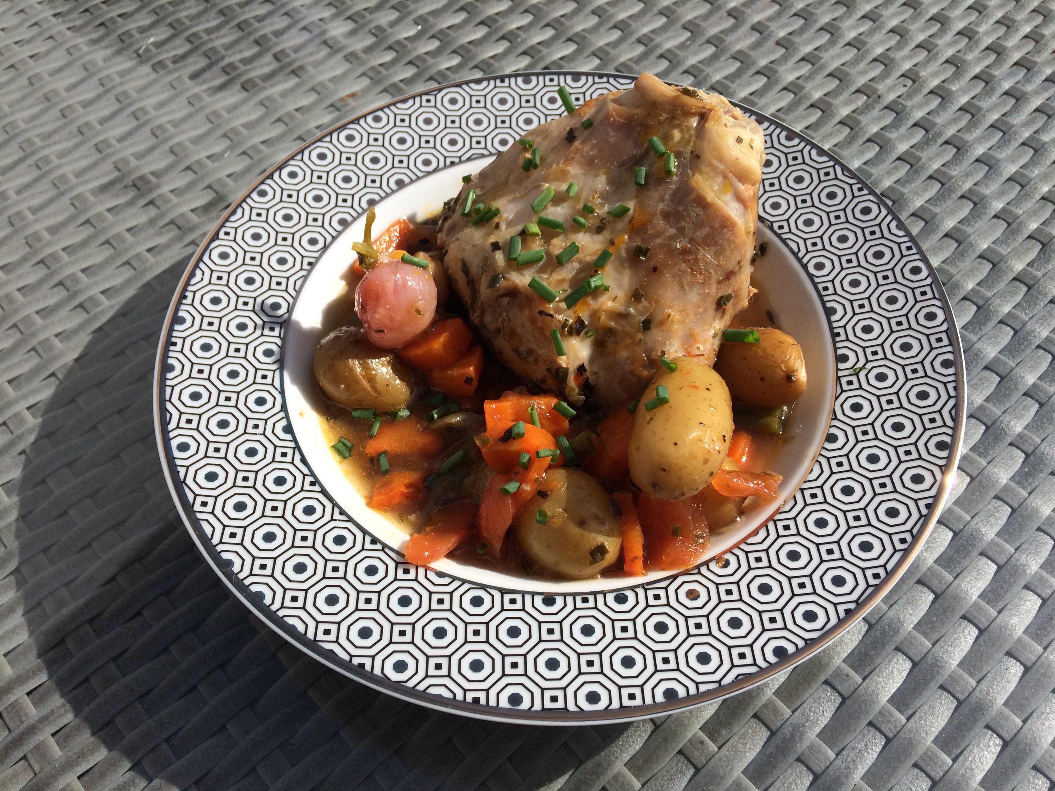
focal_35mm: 29
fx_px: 884
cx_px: 528
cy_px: 396
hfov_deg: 61.7
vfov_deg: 48.2
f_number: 2.2
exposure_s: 1/4115
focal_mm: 4.15
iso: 32
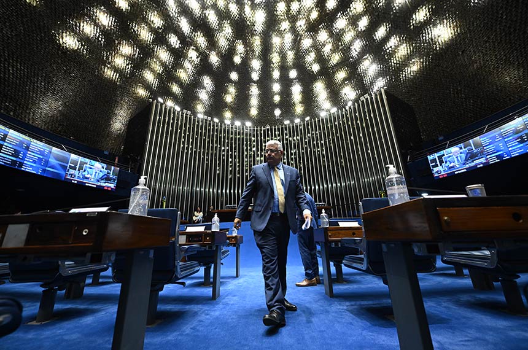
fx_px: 205
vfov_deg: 81.0
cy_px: 175
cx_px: 264
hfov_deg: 104.4
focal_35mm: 14
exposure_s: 1/160
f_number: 2.8
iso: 1600
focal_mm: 14
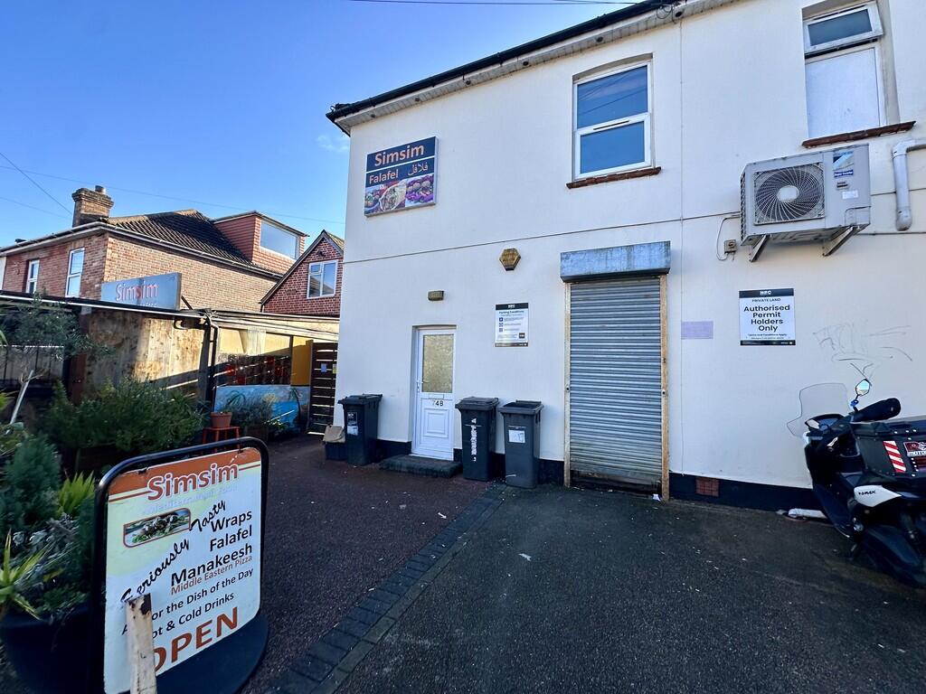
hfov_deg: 102.1
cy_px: 347
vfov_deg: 85.7
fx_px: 375
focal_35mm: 14
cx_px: 463
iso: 40
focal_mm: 2.22
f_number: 2.2
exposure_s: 1/442
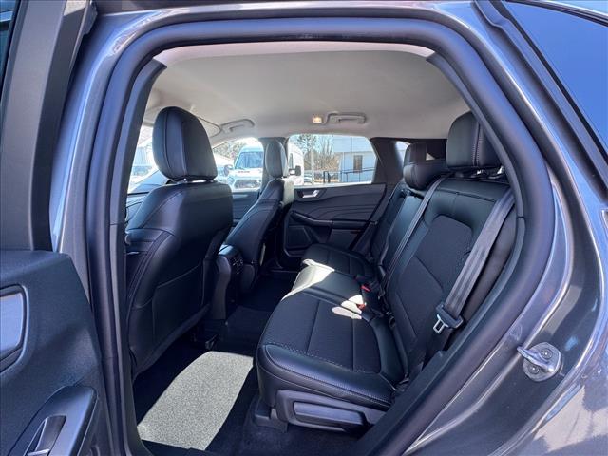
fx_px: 246
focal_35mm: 14
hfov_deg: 102.1
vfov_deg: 85.7
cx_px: 304
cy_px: 228
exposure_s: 1/99
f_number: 2.2
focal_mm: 2.22
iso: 125
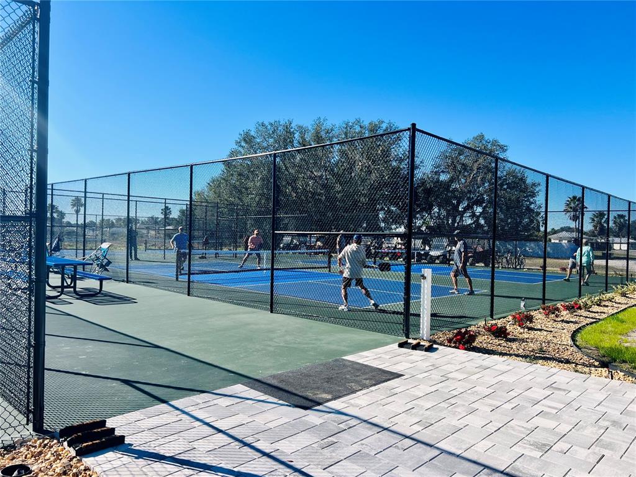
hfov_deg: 67.3
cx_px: 318
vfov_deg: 53.1
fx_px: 478
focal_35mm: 26
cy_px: 238
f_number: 1.5
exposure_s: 1/4115
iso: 50
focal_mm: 5.7
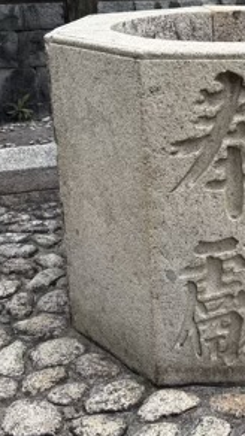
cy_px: 147
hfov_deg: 17.1
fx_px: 786
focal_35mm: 68
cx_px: 278
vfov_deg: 30.8
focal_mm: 5.96
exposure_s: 1/622
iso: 50
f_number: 1.6
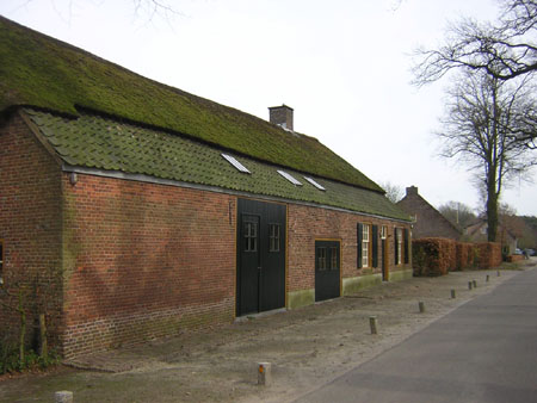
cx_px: 268
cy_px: 202
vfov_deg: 39.7
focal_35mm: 36
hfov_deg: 51.3
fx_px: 559
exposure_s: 1/516
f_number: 2.6
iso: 100
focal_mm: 4.7
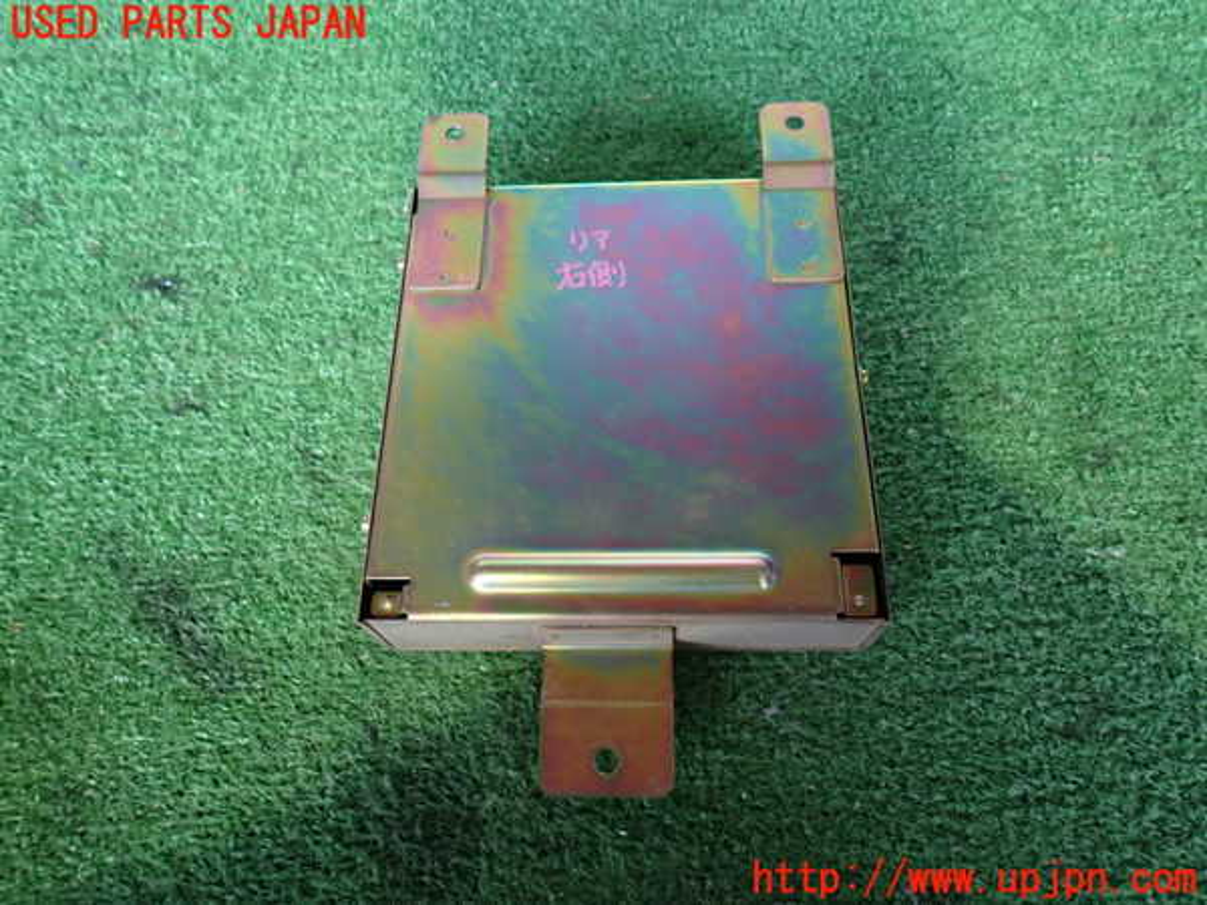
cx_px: 604
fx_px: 872
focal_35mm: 25
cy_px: 452
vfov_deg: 54.9
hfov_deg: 69.4
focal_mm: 4.5
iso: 400
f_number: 2
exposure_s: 1/30
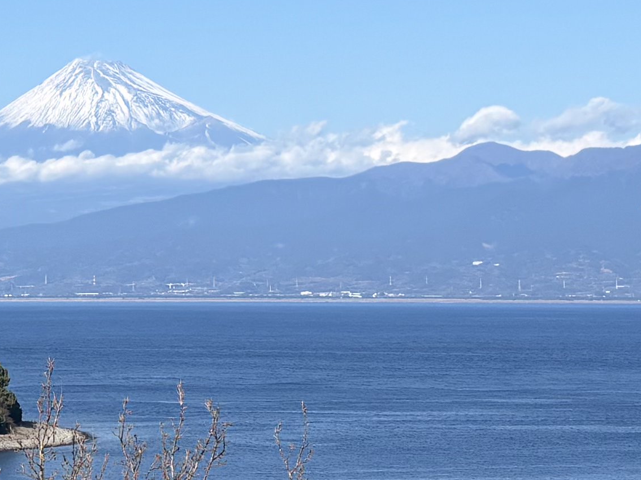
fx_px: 2425
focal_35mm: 131
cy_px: -6
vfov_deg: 11.2
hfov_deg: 14.8
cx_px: 15
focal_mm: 5.96
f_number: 1.6
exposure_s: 1/4082
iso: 50
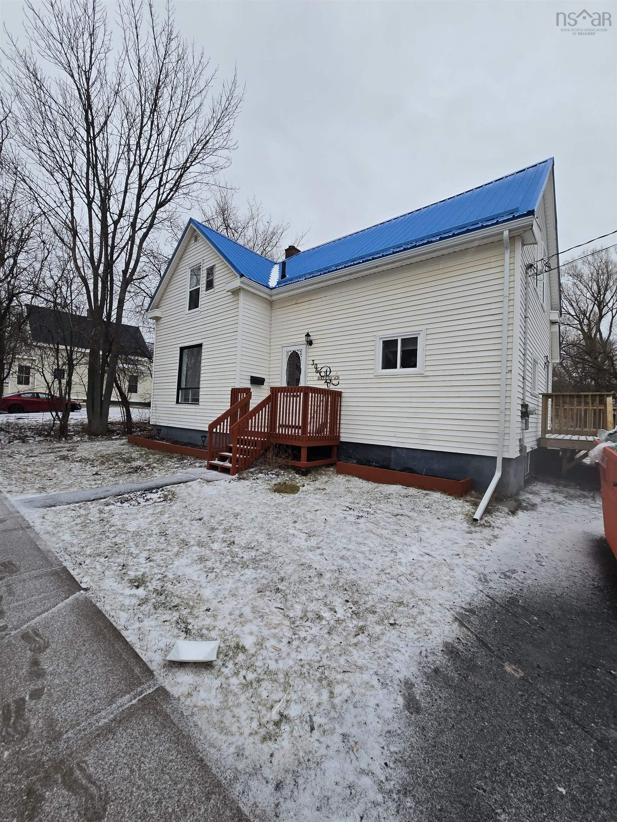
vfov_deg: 106.2
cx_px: 308
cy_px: 411
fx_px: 309
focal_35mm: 13
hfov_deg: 89.9
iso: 50
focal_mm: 2.2
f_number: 2.2
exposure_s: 1/499
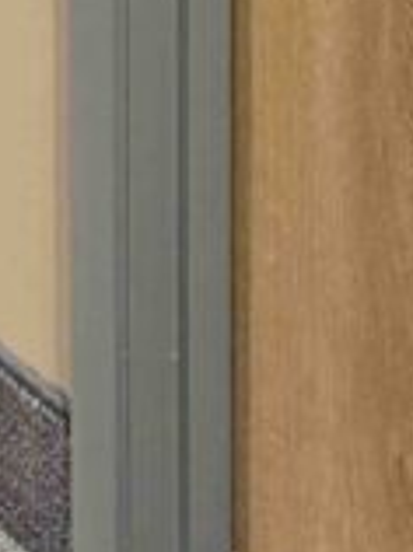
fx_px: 2488
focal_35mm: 156
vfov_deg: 10.2
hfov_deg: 9.5
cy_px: -975
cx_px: 354
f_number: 1.78
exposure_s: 1/33
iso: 640
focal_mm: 6.76
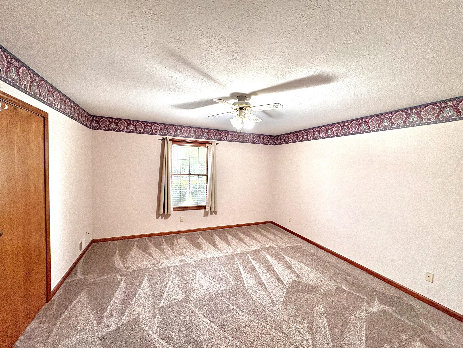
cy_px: 174
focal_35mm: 14
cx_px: 232
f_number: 2.2
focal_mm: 2.22
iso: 250
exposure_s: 1/60
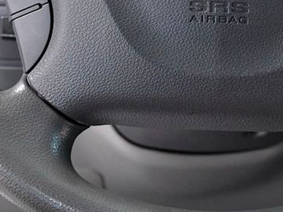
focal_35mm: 122
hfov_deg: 16.1
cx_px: 213
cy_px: 42
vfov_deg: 12.1
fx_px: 997
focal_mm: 31
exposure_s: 1/125
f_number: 5
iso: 2500
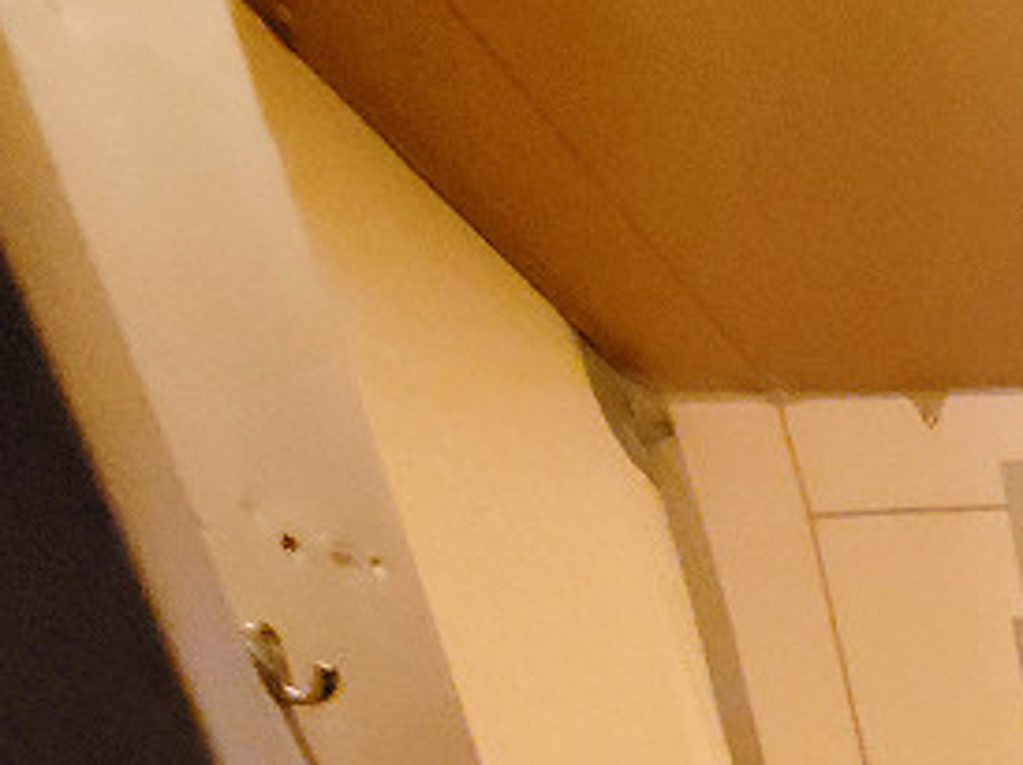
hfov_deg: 31.3
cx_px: 1456
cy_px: 1108
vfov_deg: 27.6
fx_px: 1122
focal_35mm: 38
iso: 1600
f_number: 2.2
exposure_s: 1/25
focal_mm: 1.74
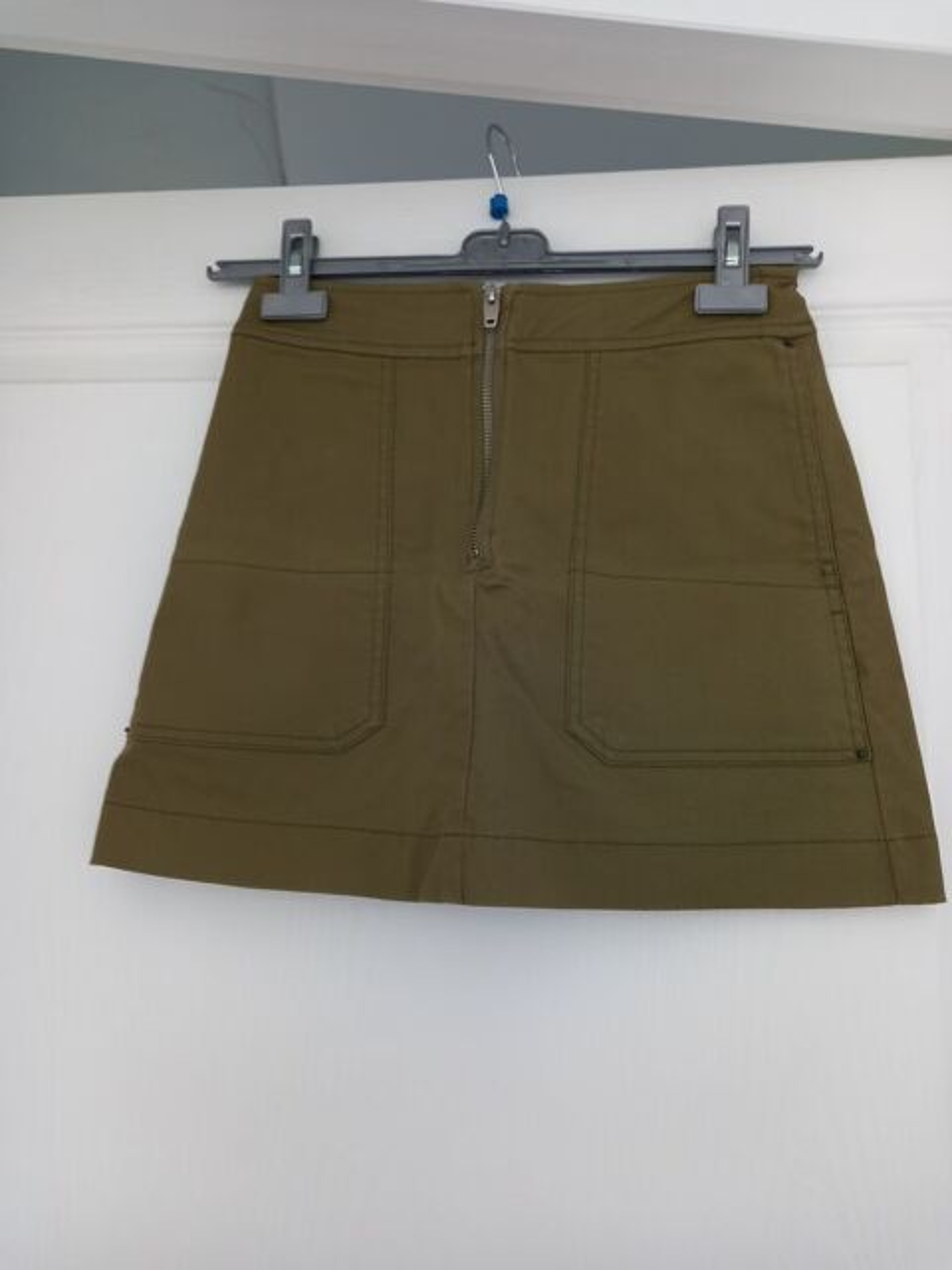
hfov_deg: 54.9
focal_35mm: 25
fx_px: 917
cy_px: 635
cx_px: 476
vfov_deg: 69.4
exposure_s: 1/50
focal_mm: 4.6
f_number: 2
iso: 100
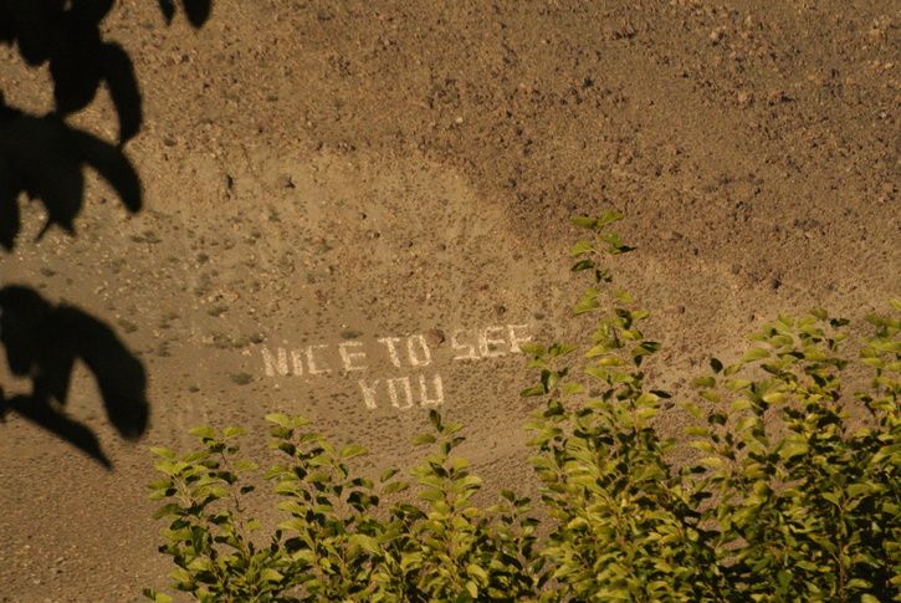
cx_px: 450
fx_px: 7441
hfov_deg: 6.9
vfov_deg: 4.6
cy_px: 302
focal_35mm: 297
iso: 1600
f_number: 5.6
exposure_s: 1/10000
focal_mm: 110
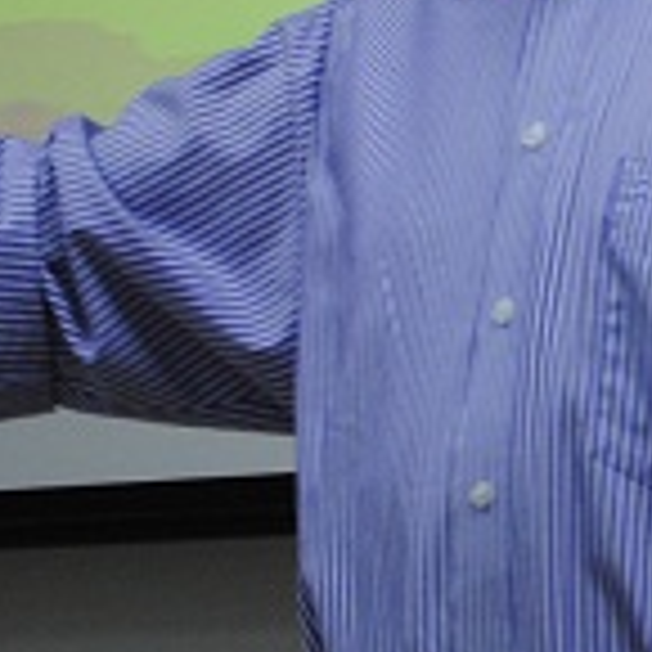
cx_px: 753
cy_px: -124
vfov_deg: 5.3
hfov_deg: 5.3
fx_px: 6968
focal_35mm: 327
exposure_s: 1/25
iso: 400
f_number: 5.3
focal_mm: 48
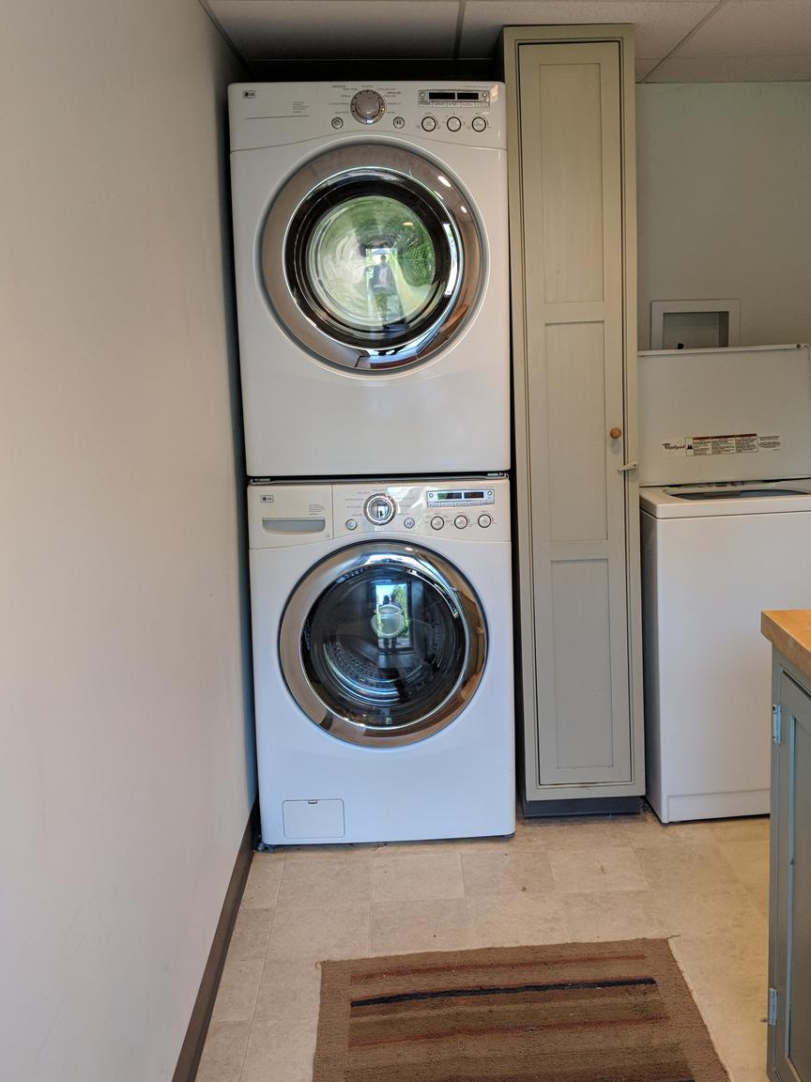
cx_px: 487
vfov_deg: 51.3
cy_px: 508
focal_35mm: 36
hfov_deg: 39.5
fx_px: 1125
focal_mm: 4.44
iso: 156
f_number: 1.8
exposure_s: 1/120
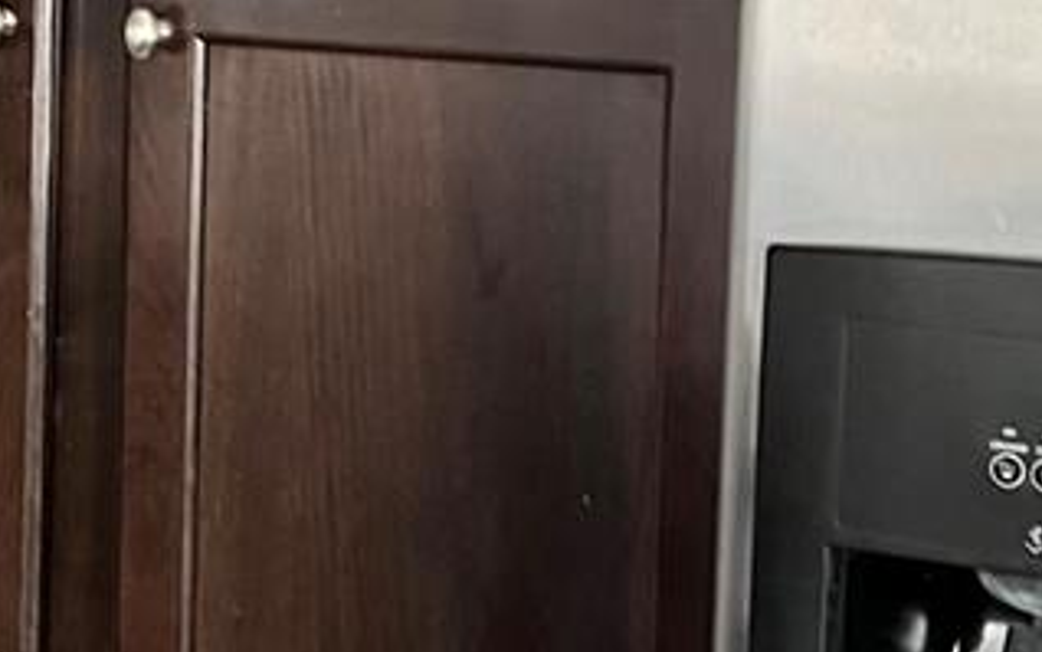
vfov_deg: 12.5
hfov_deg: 19.8
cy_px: 128
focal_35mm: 104
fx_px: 2954
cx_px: 216
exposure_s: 1/60
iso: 250
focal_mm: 5.7
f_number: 1.5
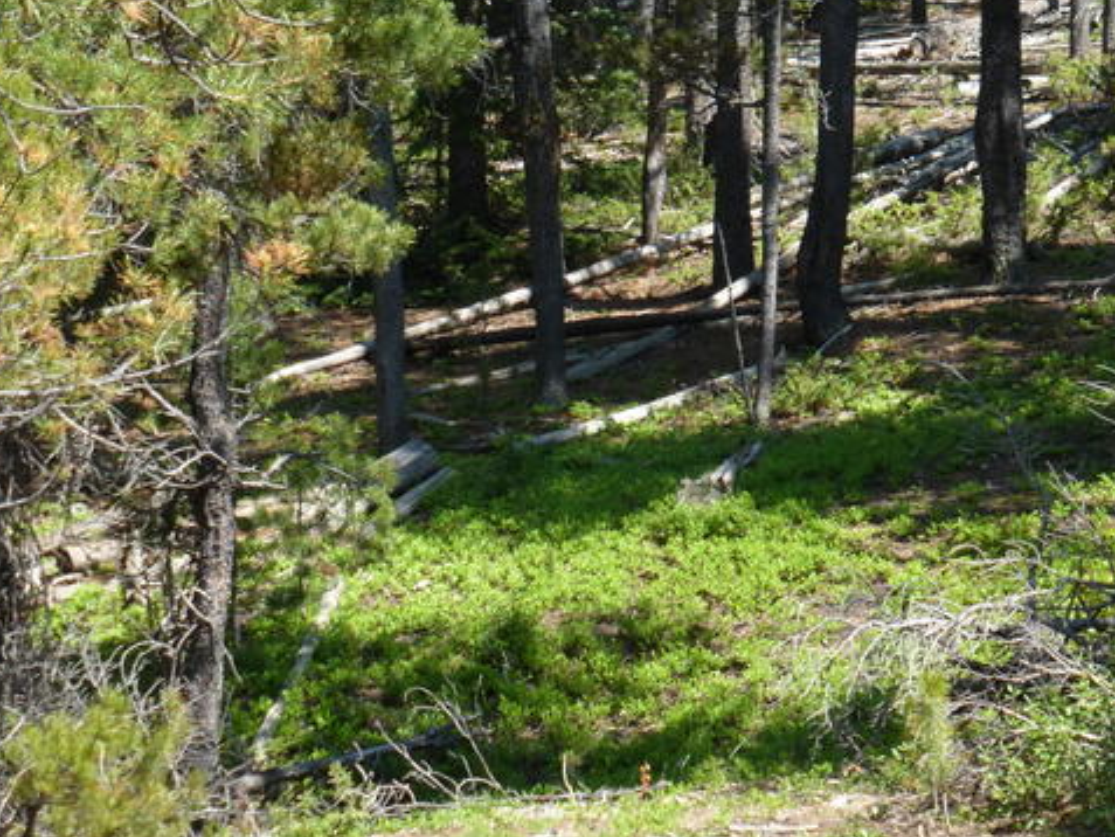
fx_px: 5252
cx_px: 521
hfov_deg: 12.1
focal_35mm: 163
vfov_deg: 9.1
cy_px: 544
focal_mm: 18.2
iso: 100
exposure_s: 1/160
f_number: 5.3
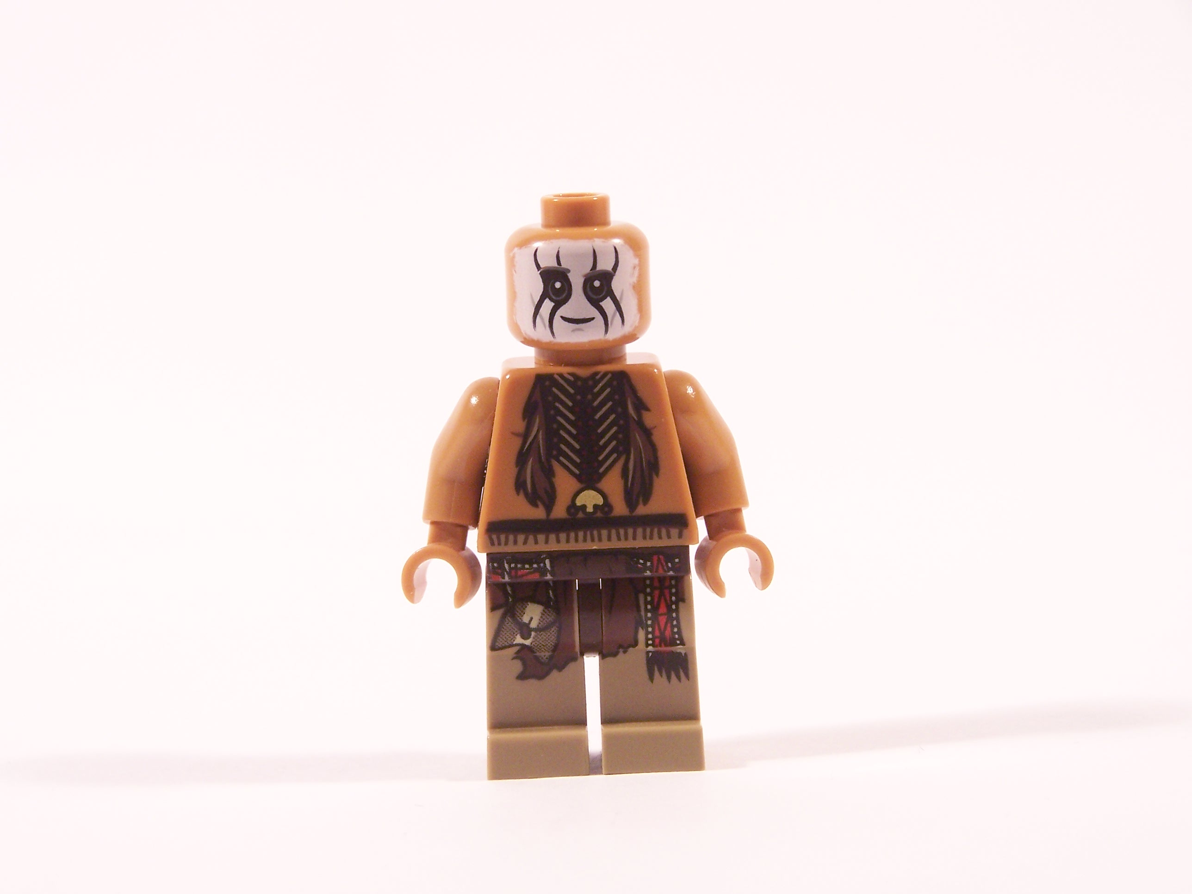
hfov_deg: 16.8
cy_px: 447
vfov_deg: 12.7
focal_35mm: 117
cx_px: 596
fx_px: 4029
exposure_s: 1/20
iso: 200
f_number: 3.6
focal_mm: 19.4
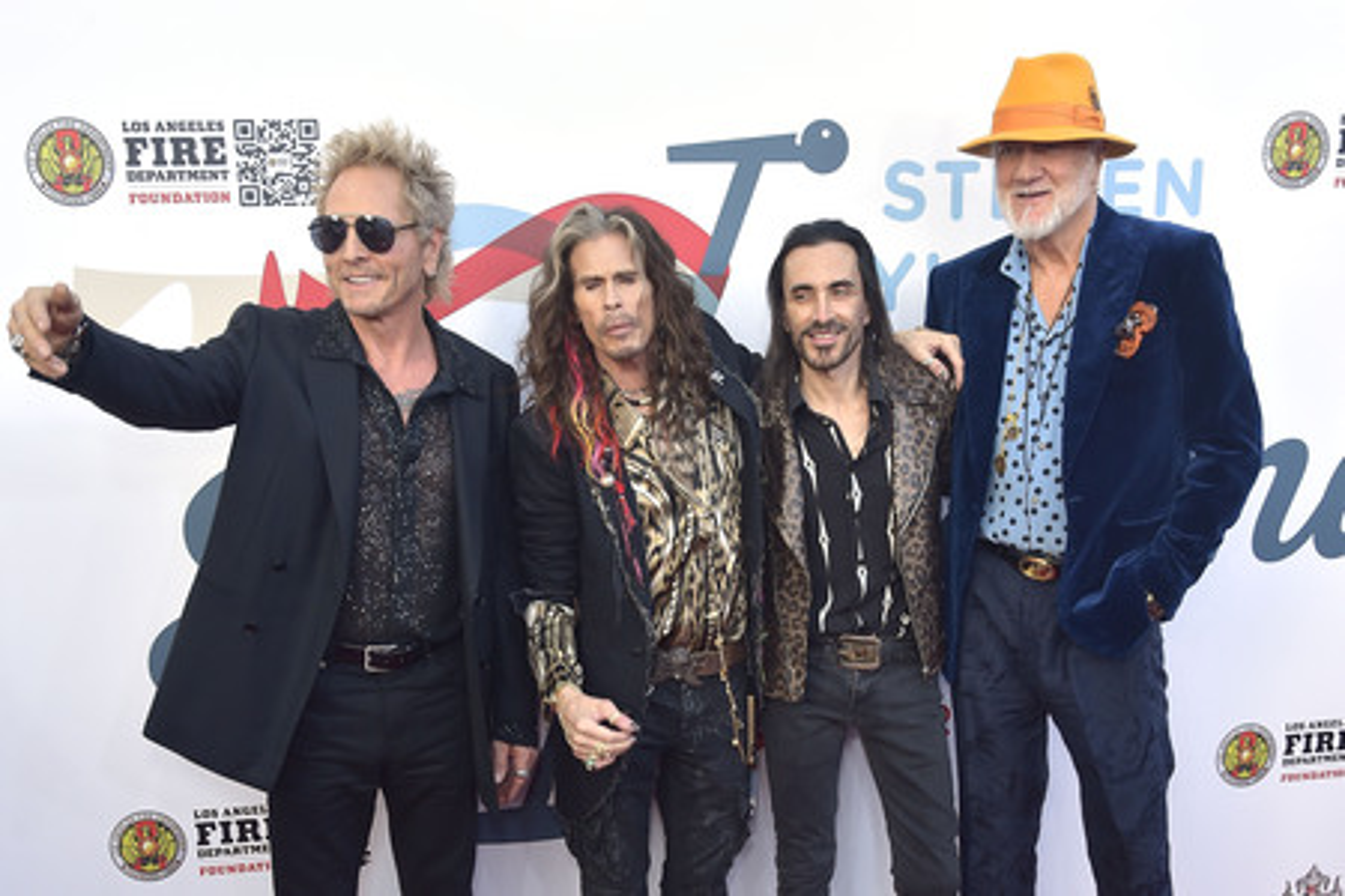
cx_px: 672
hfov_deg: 61.9
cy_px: 448
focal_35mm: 30
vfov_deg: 43.6
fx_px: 1121
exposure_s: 1/250
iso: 400
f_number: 6.3
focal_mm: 30
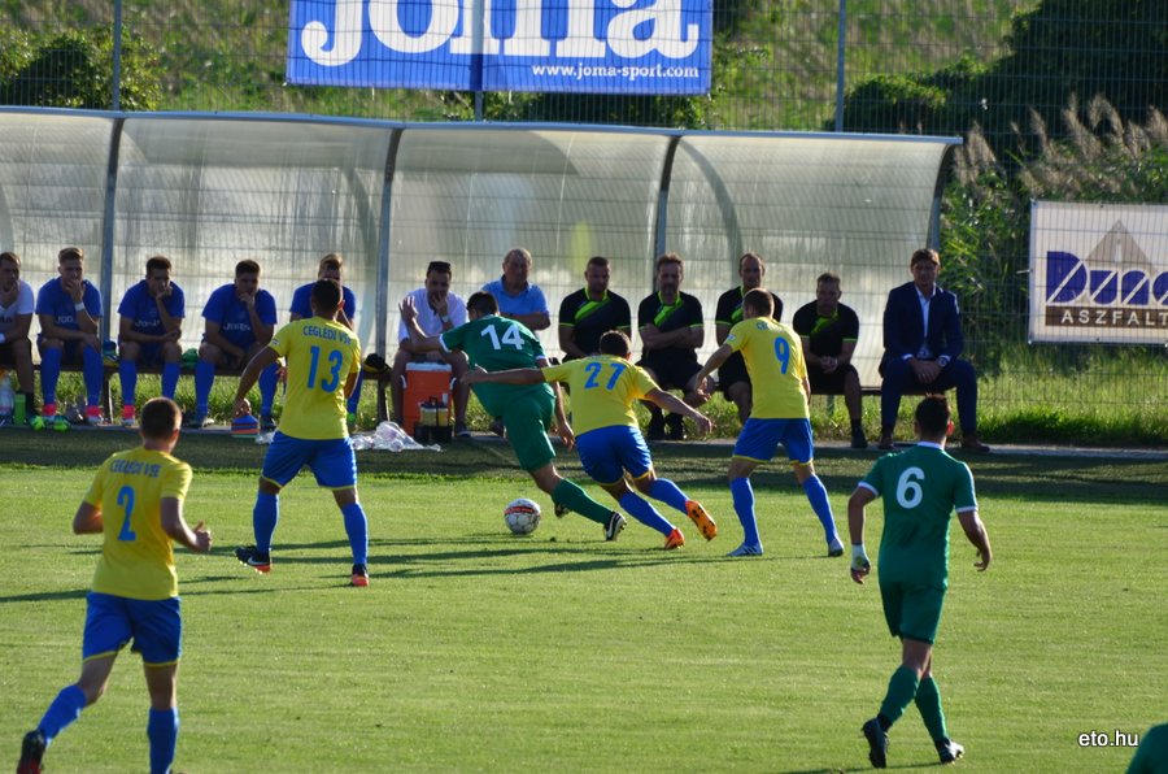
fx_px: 14569
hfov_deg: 4.6
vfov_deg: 3.0
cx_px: 584
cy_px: 387
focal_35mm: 450
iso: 250
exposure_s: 1/640
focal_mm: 300
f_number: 5.6
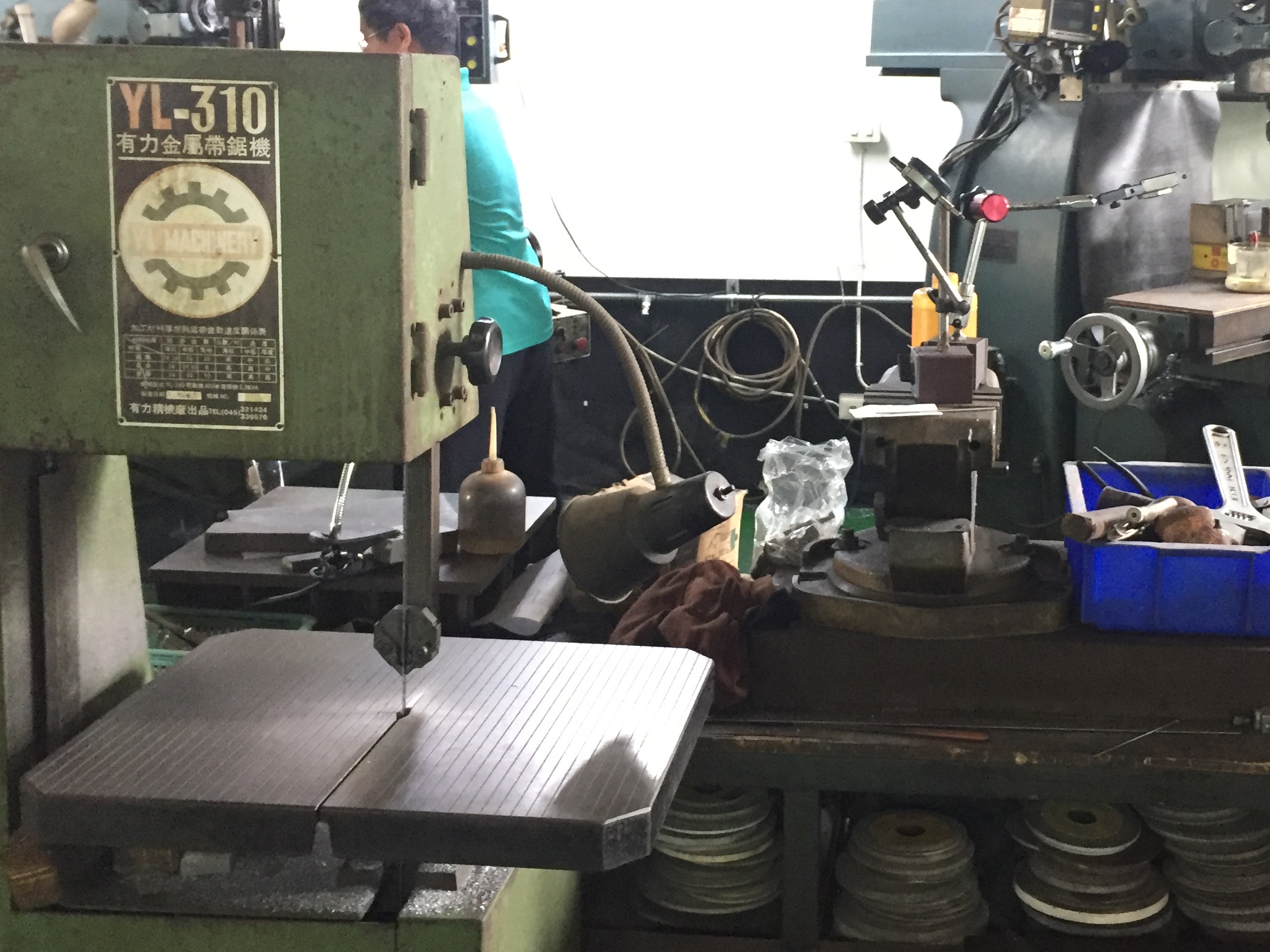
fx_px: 1687
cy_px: 320
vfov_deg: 31.3
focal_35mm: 46
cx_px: 864
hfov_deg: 40.6
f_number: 2.2
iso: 250
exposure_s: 1/20
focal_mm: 4.15
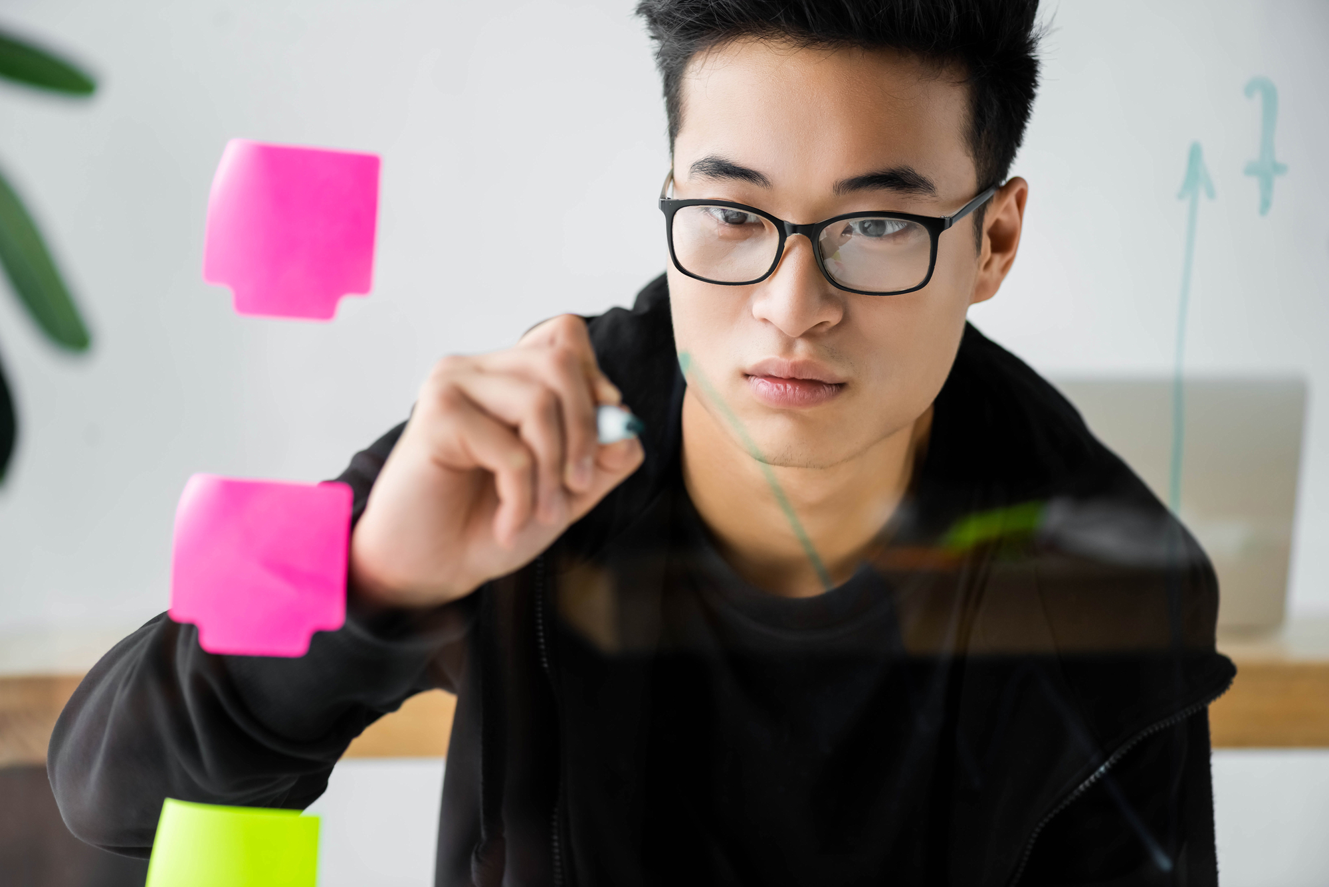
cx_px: 664
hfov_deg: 19.4
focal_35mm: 105
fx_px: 3877
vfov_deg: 13.1
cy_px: 444
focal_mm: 105
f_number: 4
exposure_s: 1/200
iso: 400
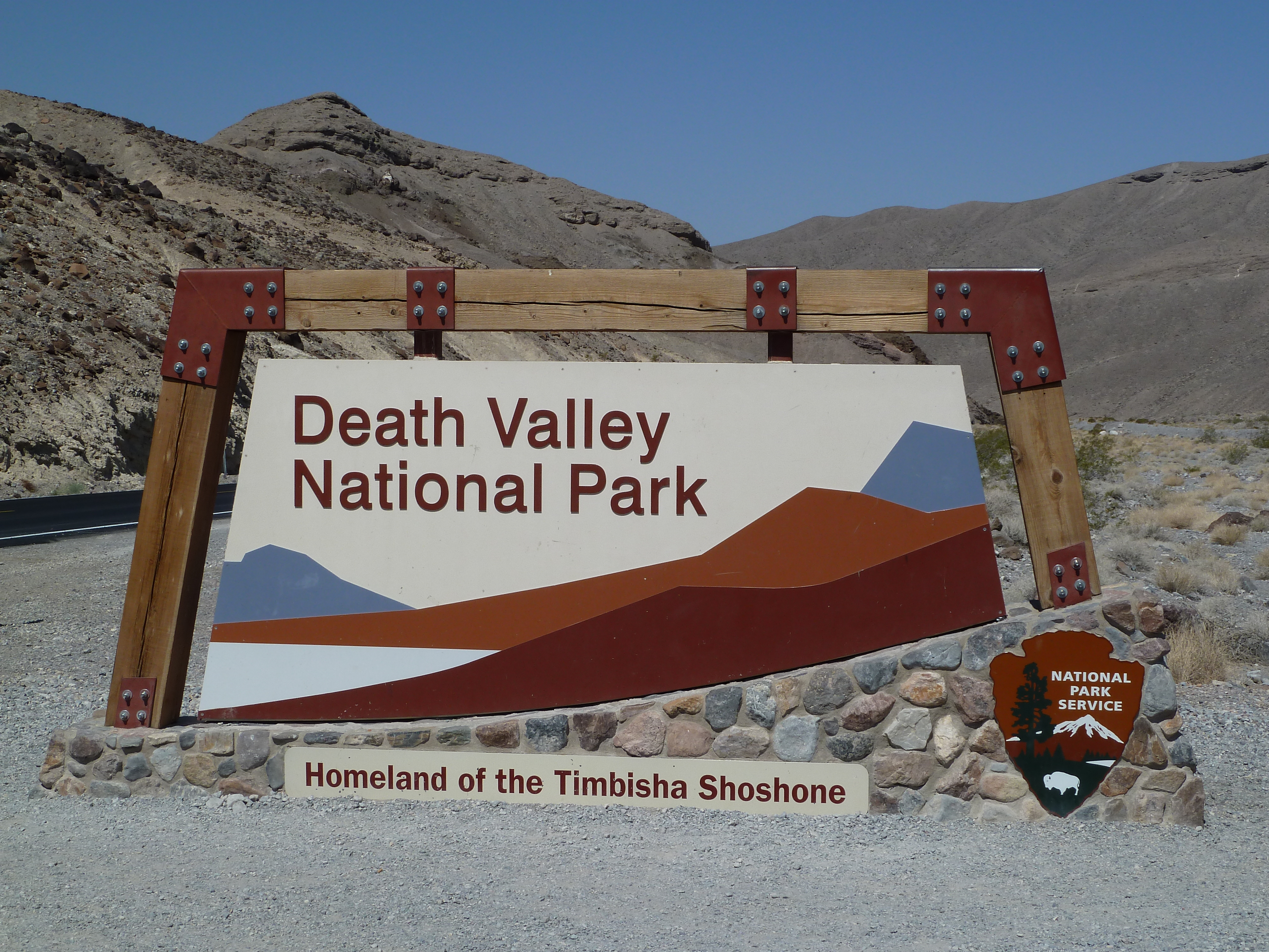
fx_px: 2016
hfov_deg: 34.9
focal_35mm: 55
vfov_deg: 26.6
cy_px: 476
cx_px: 634
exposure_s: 1/800
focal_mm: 9.1
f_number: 5.6
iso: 80
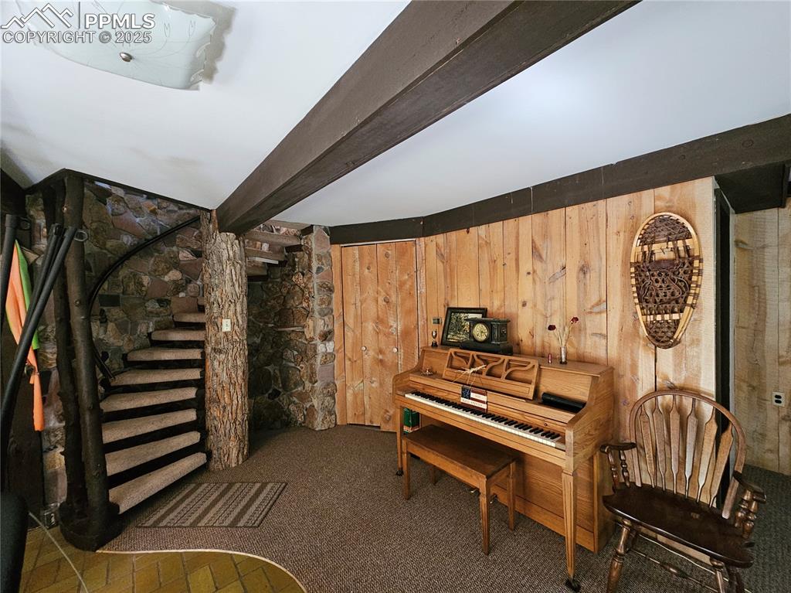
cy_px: 296
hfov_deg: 106.2
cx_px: 396
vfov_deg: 89.9
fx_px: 297
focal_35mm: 13
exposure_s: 1/24
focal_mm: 2.2
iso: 800
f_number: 2.2
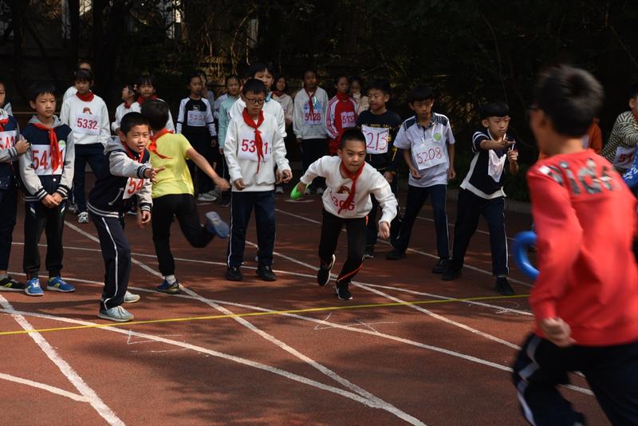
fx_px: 1241
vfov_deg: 19.5
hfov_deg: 28.8
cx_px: 319
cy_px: 213
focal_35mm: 70
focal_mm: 70
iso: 100
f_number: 8
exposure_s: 1/200
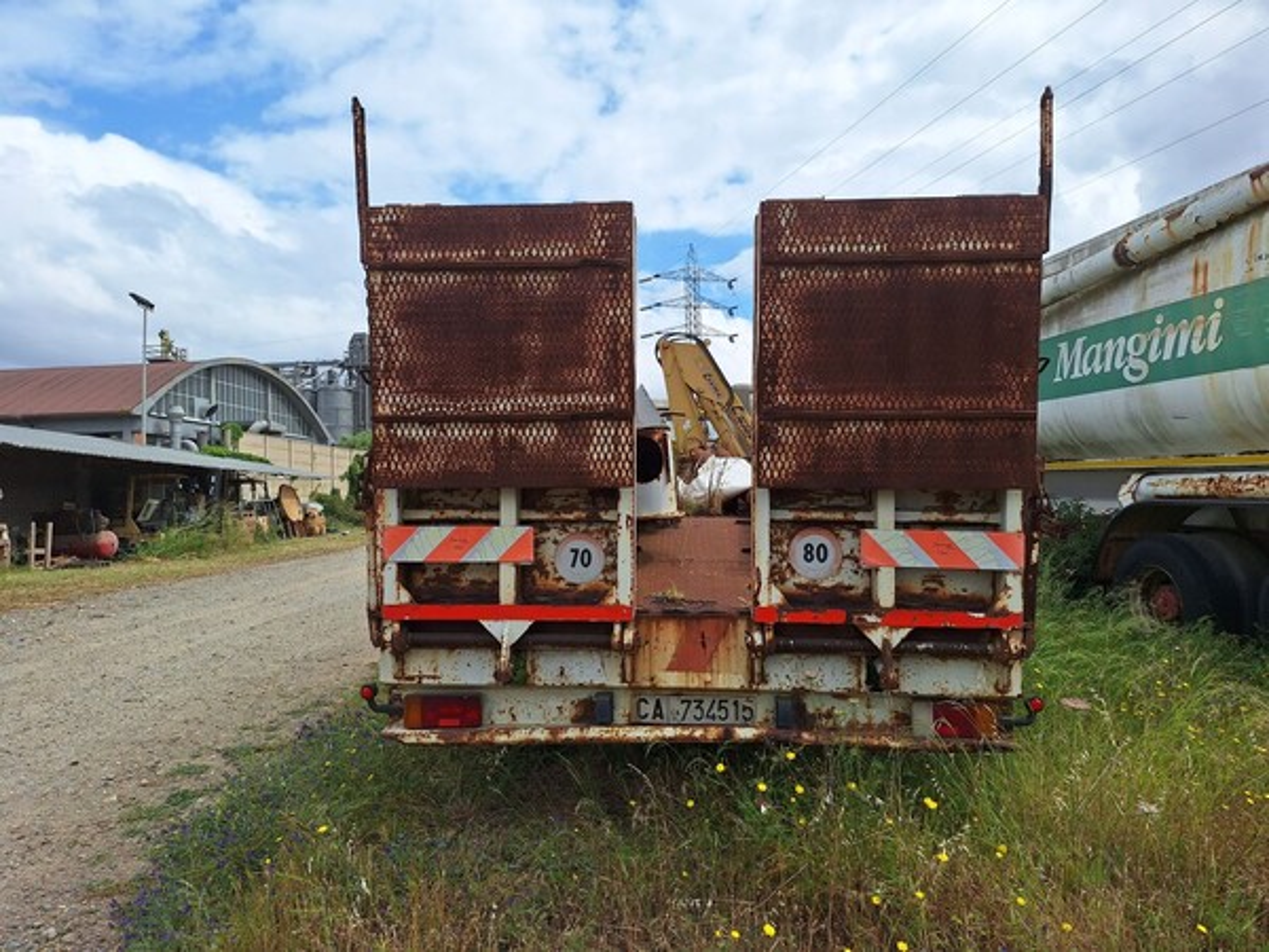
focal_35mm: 23
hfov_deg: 73.9
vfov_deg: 58.9
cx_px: 634
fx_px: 843
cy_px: 476
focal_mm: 5.54
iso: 40
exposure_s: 1/3922
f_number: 1.8
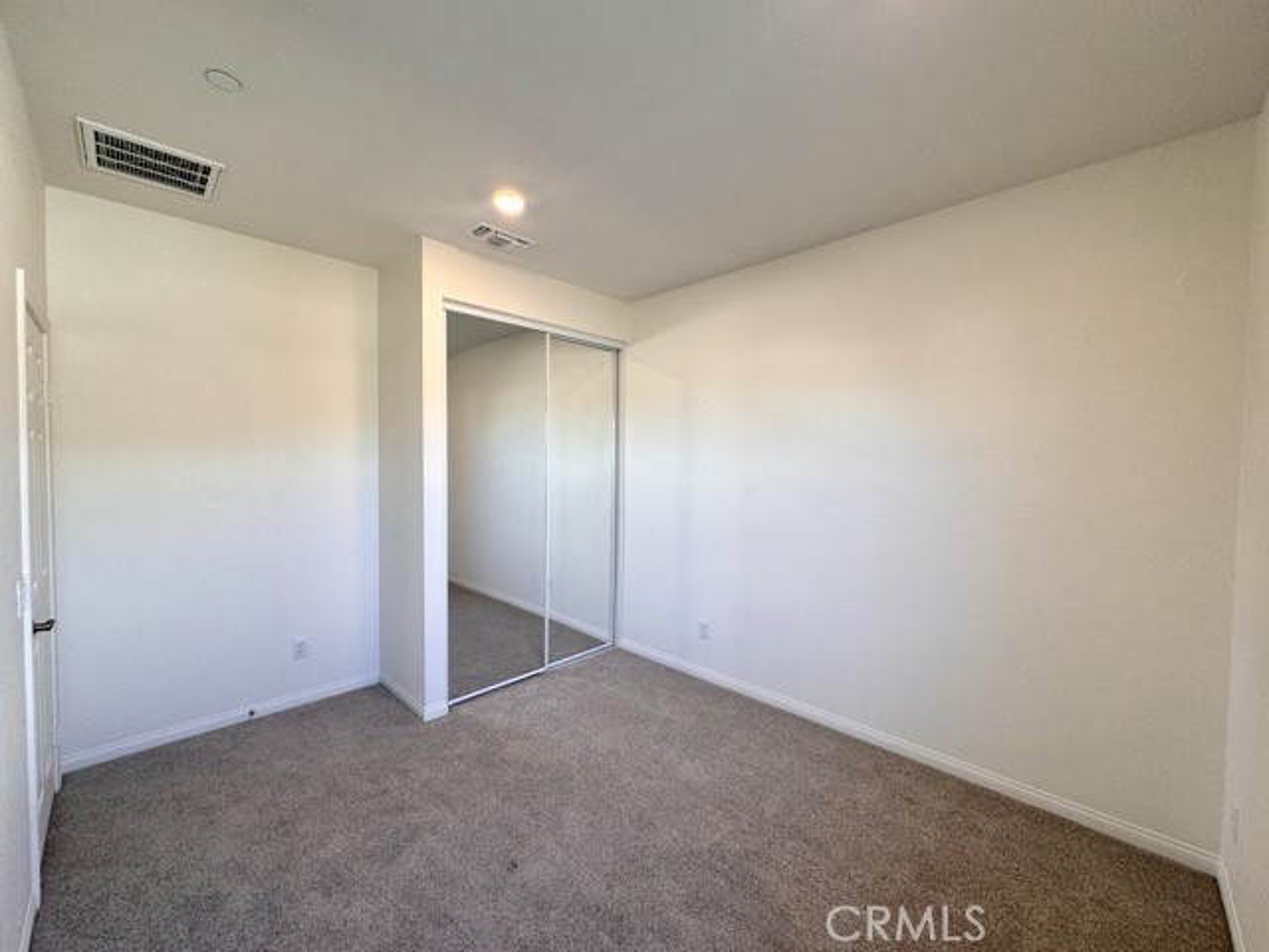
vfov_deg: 85.7
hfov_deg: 102.1
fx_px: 513
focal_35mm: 14
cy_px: 476
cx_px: 634
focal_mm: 2.22
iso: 125
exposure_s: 1/120
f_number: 2.2
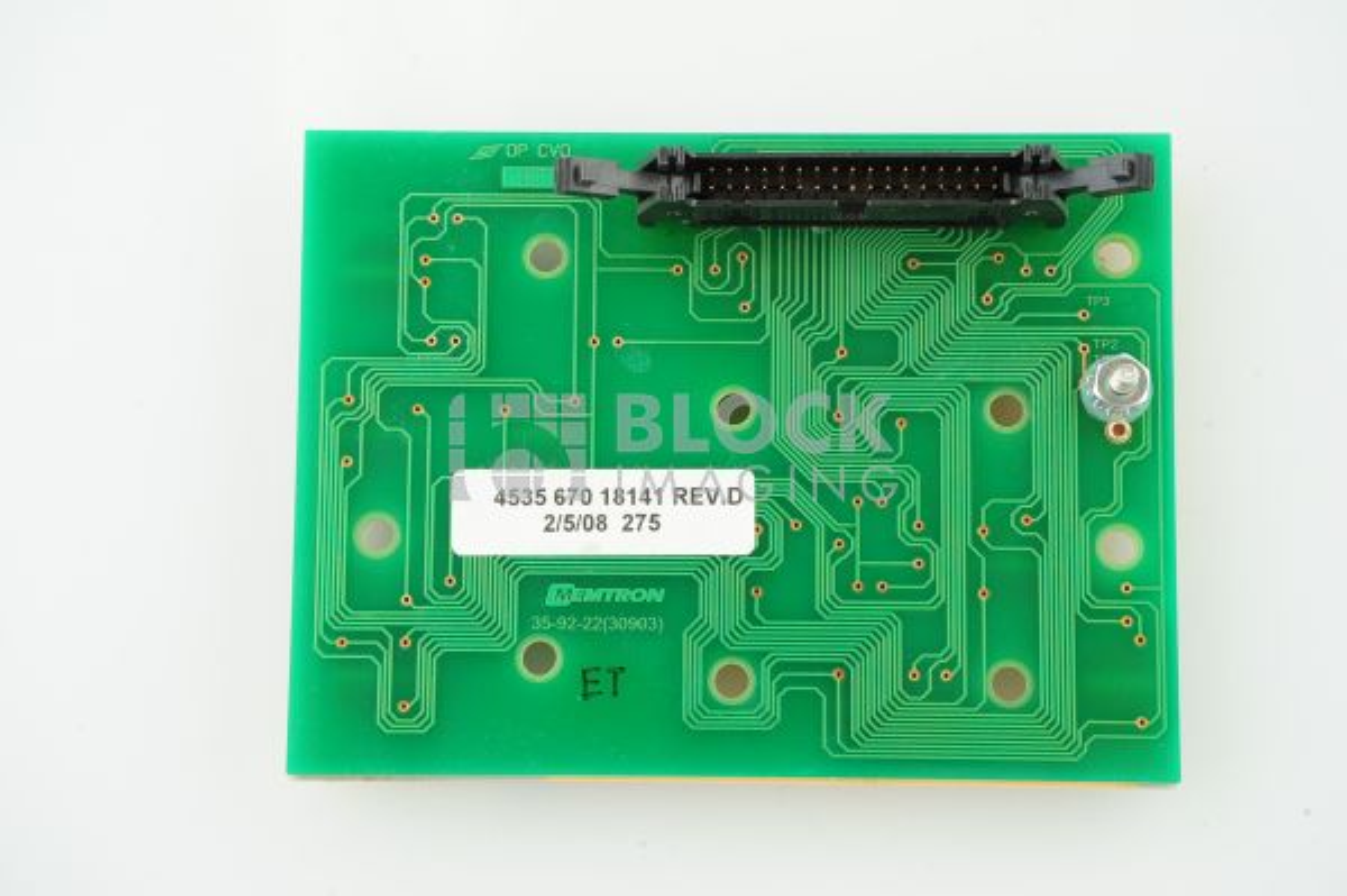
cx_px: 674
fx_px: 3738
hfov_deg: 20.4
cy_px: 448
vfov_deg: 13.7
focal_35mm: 100
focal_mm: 100
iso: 1600
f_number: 11
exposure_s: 1/125
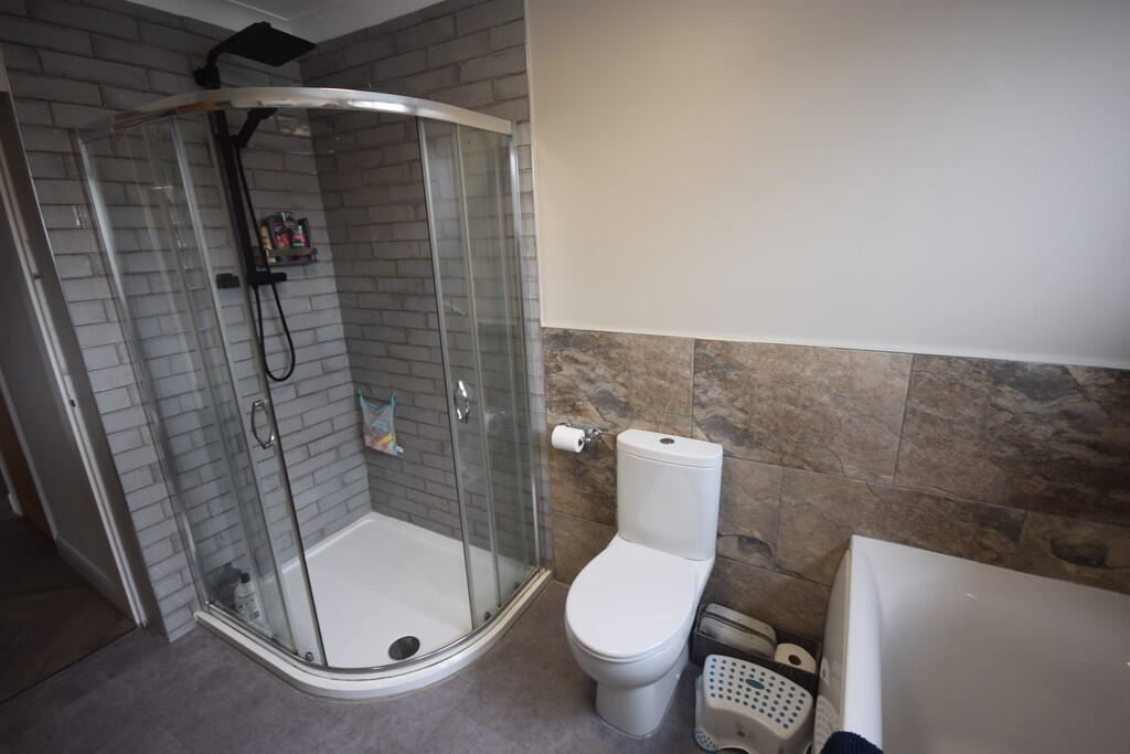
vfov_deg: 77.3
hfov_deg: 100.4
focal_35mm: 15
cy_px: 377
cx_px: 565
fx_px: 471
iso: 400
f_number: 4
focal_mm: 10
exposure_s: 1/60
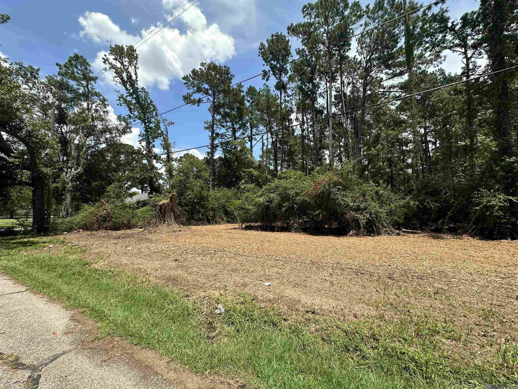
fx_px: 209
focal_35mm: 14
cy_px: 194
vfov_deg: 85.7
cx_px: 259
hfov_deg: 102.1
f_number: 2.2
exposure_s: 1/1114
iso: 40
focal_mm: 2.22
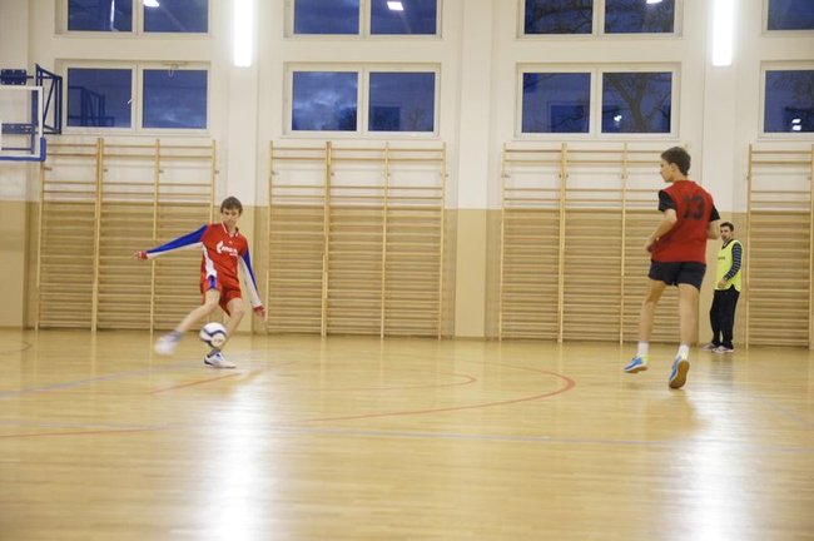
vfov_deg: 22.6
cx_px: 407
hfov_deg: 33.4
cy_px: 270
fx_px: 1355
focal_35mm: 60
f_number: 4
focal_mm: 40
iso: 3200
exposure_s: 1/125
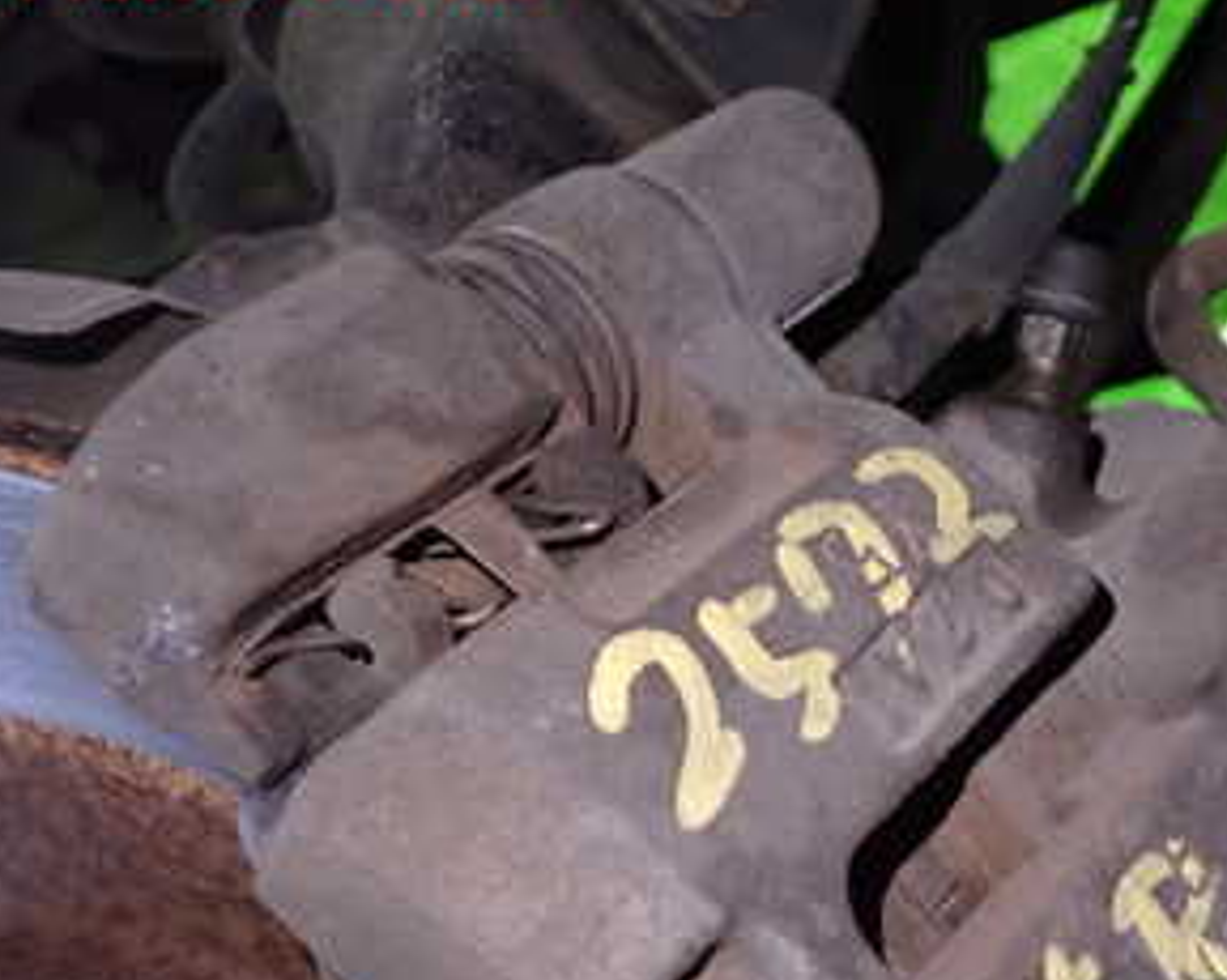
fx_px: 2214
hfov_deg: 30.0
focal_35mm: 61
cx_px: 1040
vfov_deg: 24.3
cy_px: 873
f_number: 2.3
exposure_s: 1/30
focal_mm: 5.4
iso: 640
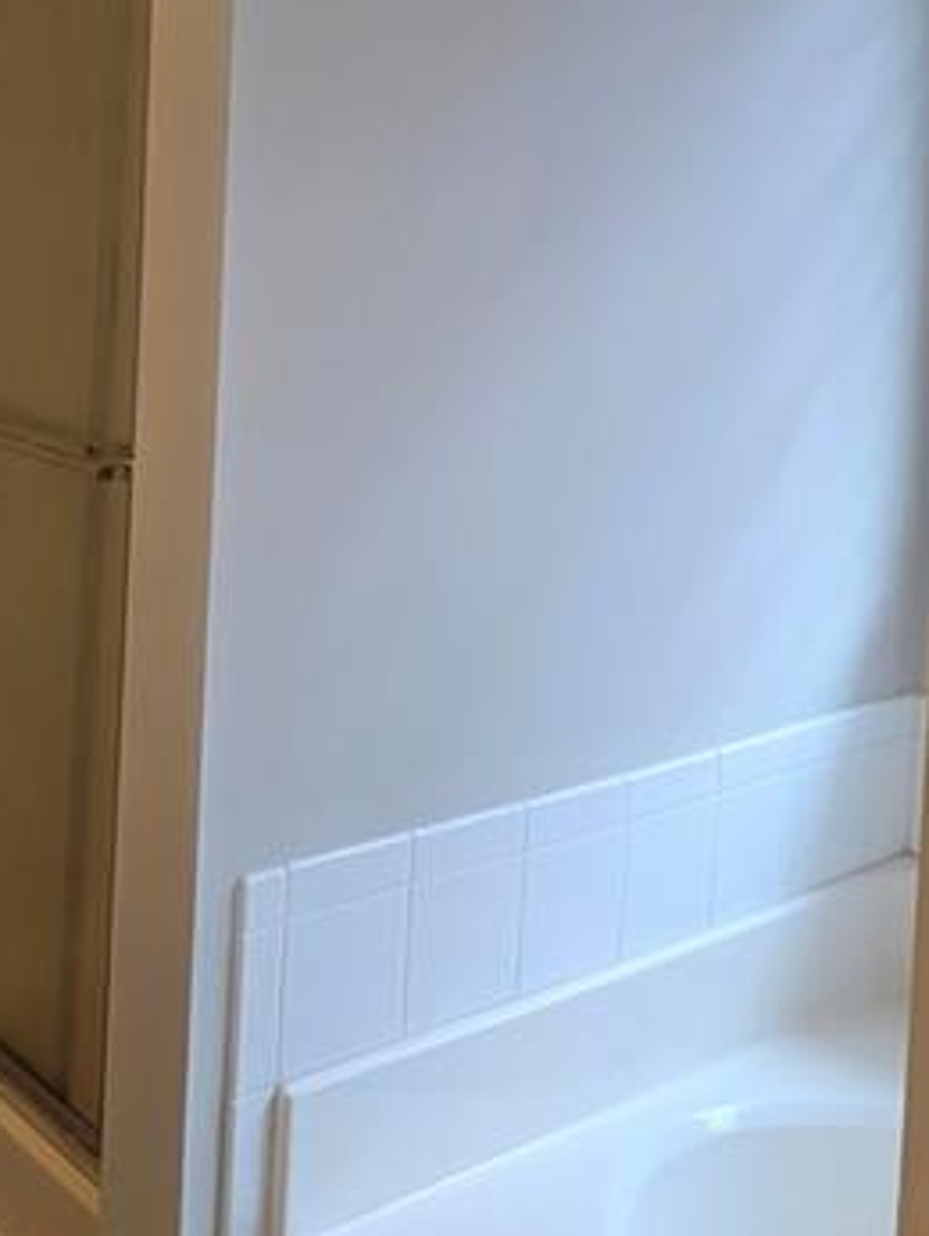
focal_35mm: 51
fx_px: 1823
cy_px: 271
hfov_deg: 28.4
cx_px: 322
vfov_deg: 36.4
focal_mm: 6.3
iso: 80
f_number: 1.7
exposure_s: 1/120
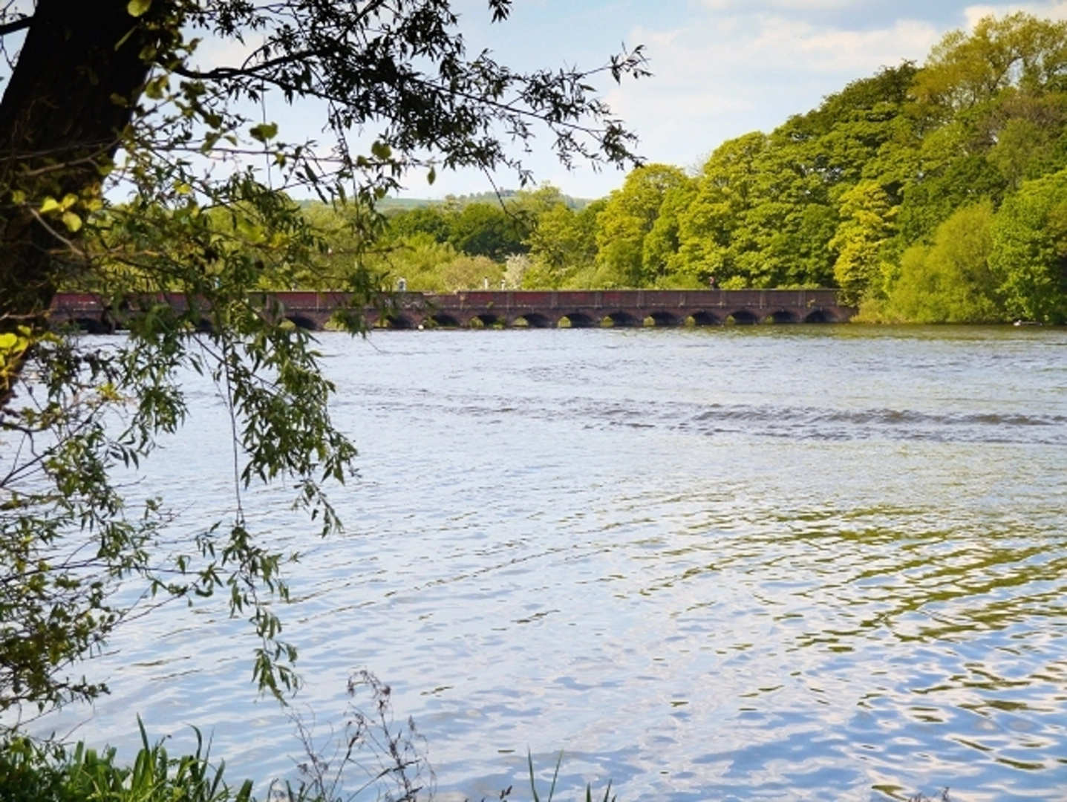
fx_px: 2591
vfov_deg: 17.6
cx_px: 534
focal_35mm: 84
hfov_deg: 23.3
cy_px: 401
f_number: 8
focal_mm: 42
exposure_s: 1/500
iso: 200
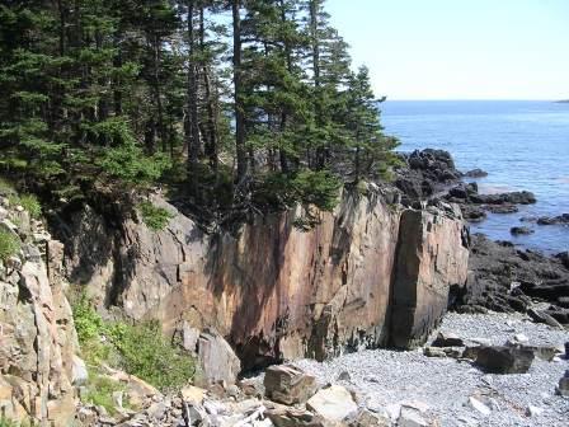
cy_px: 214
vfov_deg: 37.7
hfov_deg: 49.0
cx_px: 284
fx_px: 625
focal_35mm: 38
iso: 100
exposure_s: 1/487
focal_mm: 5.8
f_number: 2.8
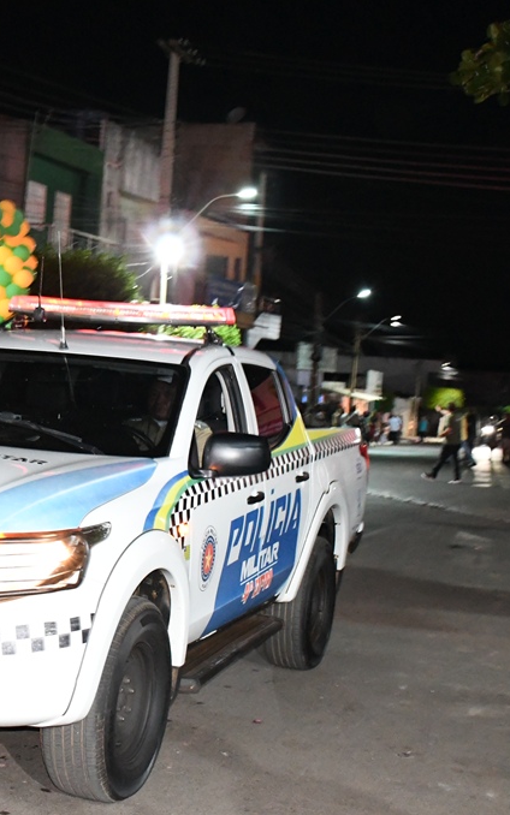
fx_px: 1334
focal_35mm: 60
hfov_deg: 20.9
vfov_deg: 34.0
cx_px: -4
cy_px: 408
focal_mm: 26
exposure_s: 1/80
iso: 8000
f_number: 5
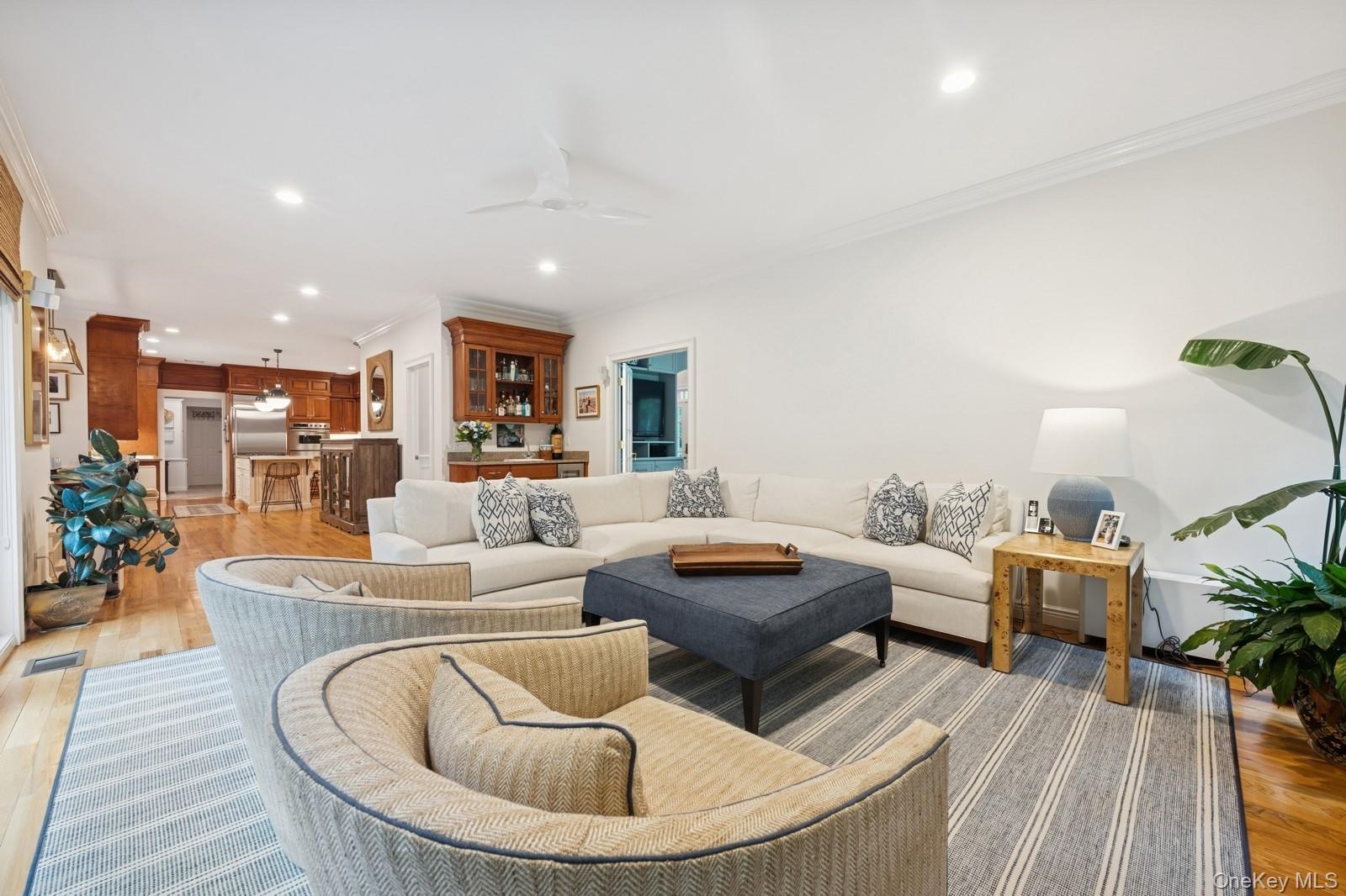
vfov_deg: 81.2
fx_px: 523
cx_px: 673
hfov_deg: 104.3
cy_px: 448
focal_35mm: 14
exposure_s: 1
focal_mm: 14
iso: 100
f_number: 11
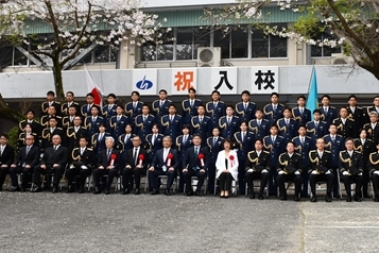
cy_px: 133
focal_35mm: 42
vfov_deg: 31.9
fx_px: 442
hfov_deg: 46.2
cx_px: 220
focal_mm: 20
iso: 640
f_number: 13
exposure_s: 1/250
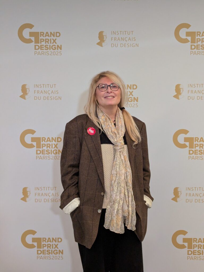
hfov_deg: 30.3
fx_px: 377
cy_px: 136
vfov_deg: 39.7
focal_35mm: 48
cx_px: 102
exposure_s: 1/99.9
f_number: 1.85
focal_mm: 6.81
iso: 813
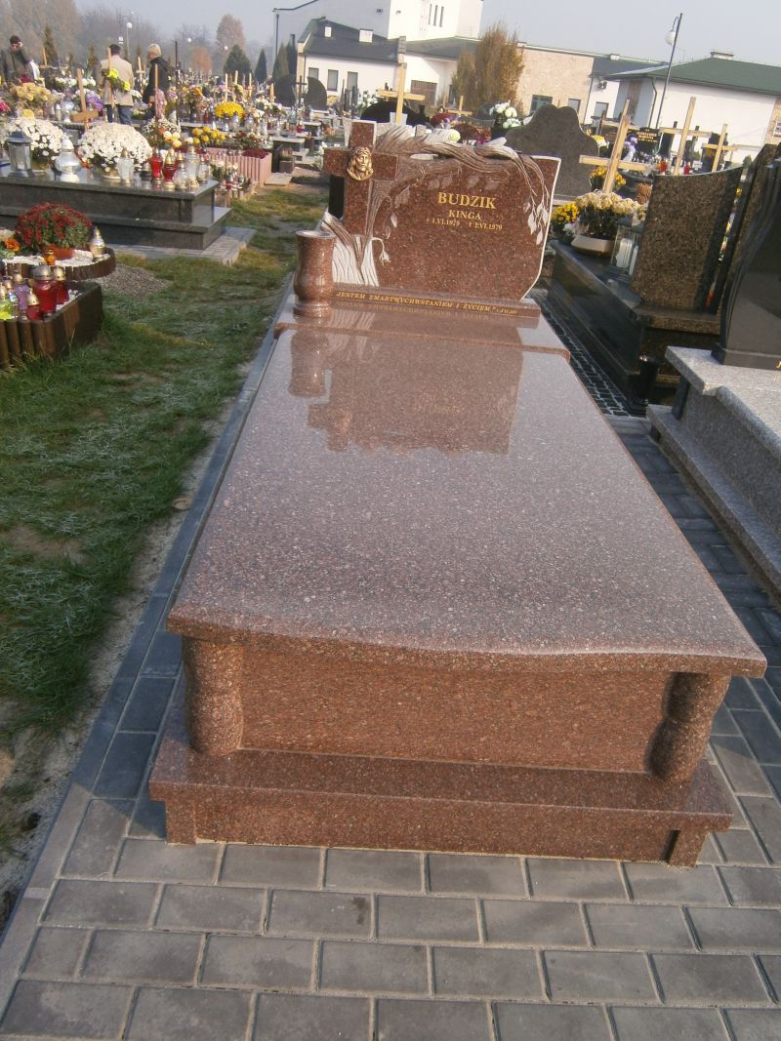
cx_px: 390
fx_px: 782
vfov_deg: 67.3
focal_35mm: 26
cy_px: 520
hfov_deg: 53.1
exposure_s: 1/400
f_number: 2.8
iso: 80
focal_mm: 4.7
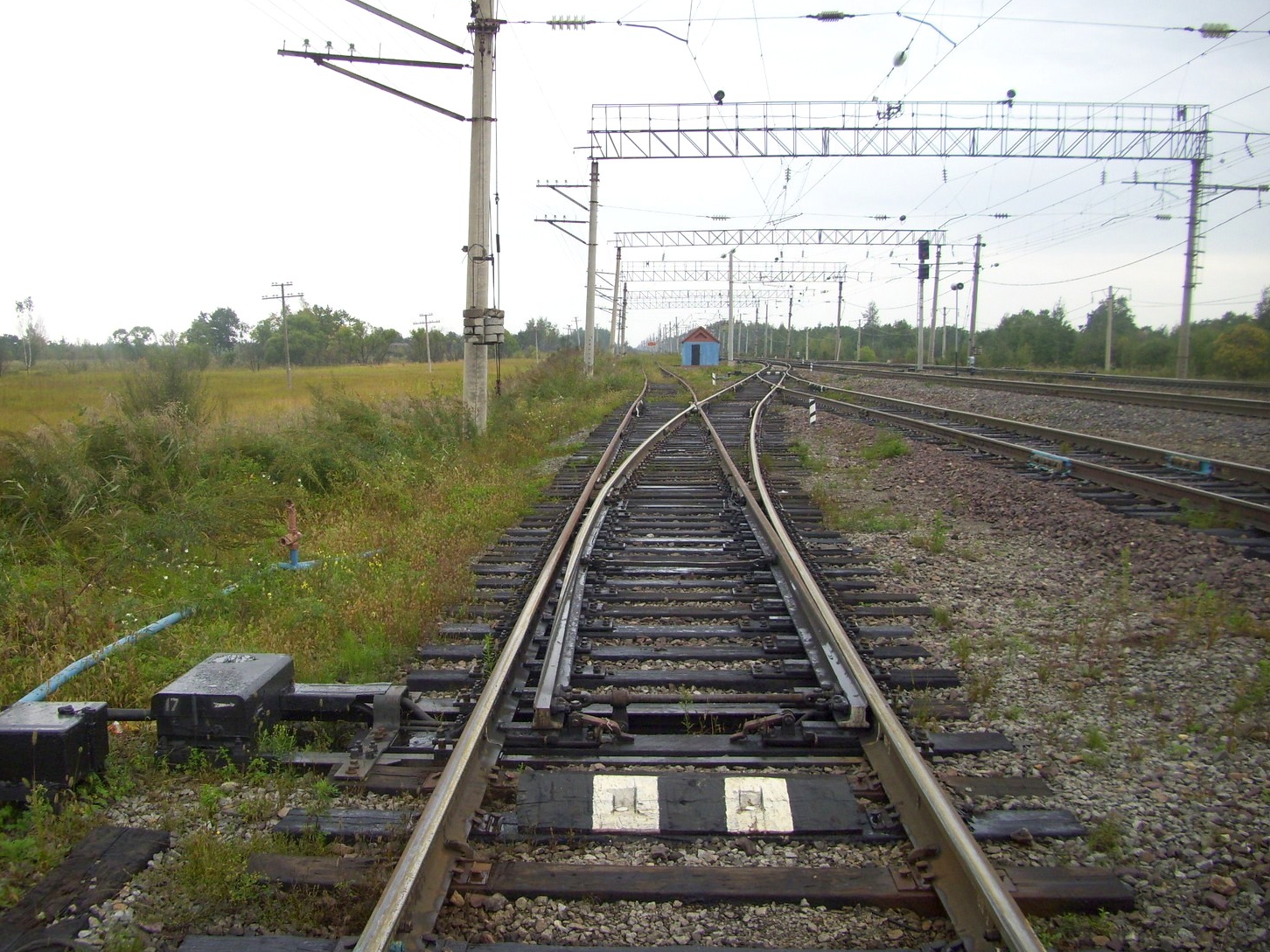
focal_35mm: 35
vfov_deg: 40.7
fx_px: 1284
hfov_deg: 52.6
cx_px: 623
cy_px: 472
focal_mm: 5.7
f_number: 2.9
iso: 80
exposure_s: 1/200
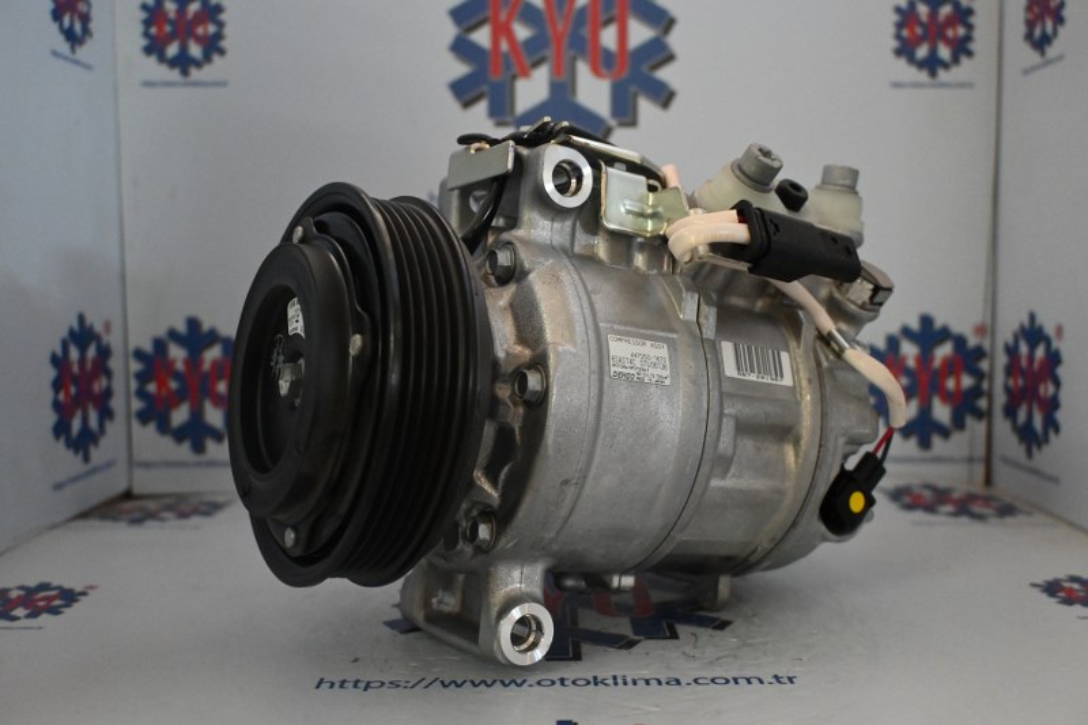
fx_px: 1042
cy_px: 362
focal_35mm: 34
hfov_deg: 55.1
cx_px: 544
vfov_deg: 38.3
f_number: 4.2
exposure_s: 1/60
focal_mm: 23
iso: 3200
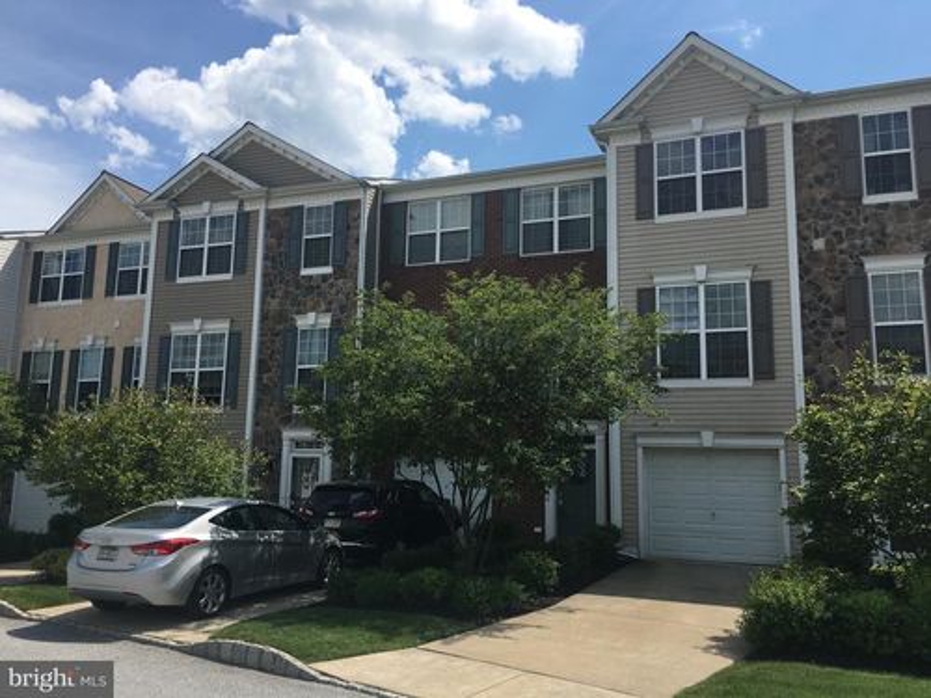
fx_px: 780
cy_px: 349
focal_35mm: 29
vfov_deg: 48.2
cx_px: 466
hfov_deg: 61.7
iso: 25
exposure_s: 1/1748
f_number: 2.2
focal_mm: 4.15
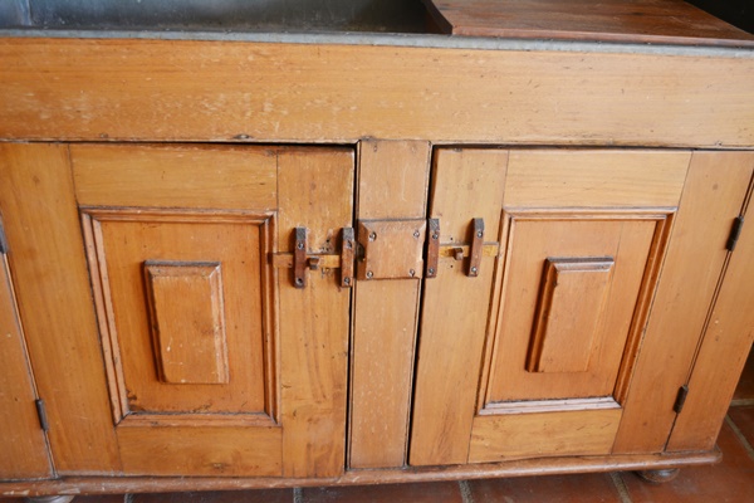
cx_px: 377
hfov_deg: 53.1
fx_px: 754
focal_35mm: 36
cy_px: 252
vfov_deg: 36.9
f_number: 4
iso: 800
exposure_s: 1/60
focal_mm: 24
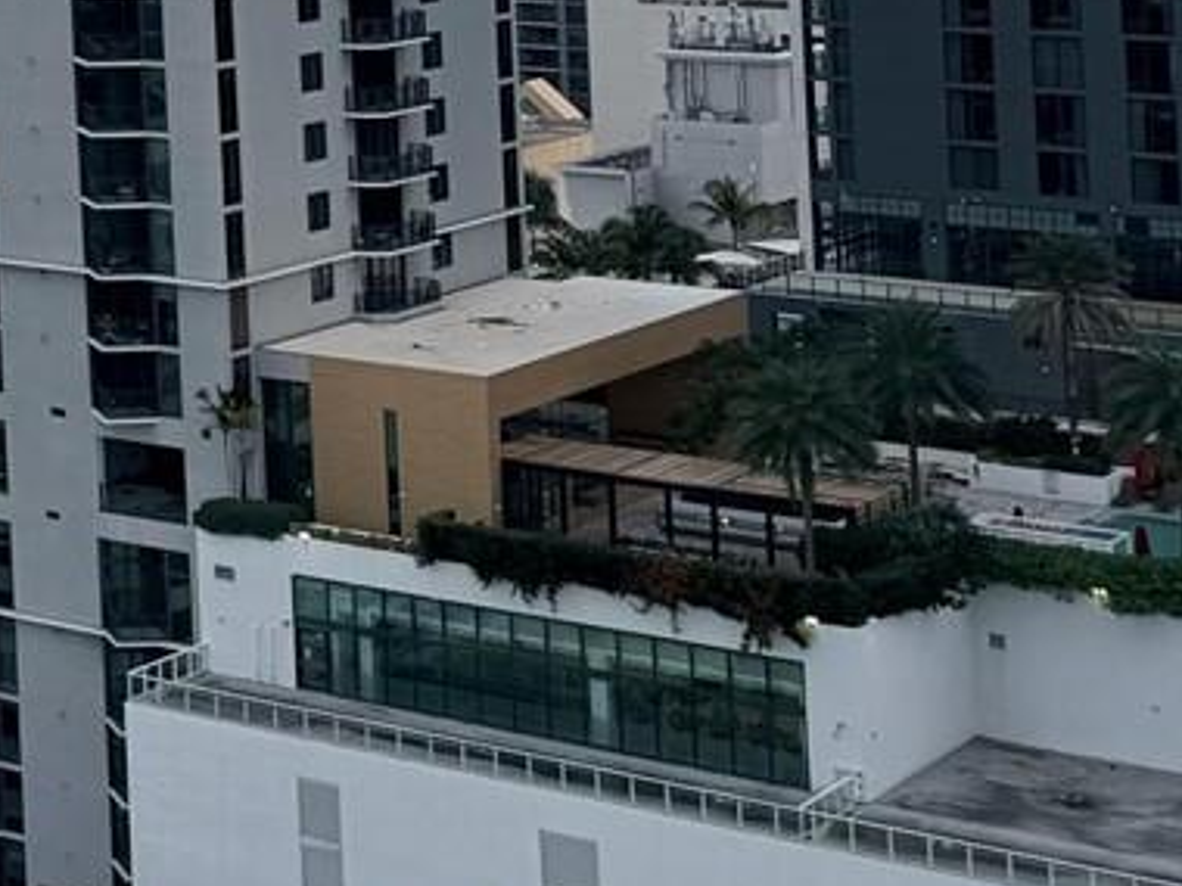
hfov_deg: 16.6
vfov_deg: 13.8
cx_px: -880
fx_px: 3449
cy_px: -441
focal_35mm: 101
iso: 80
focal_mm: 6.76
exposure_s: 1/1553
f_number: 1.78
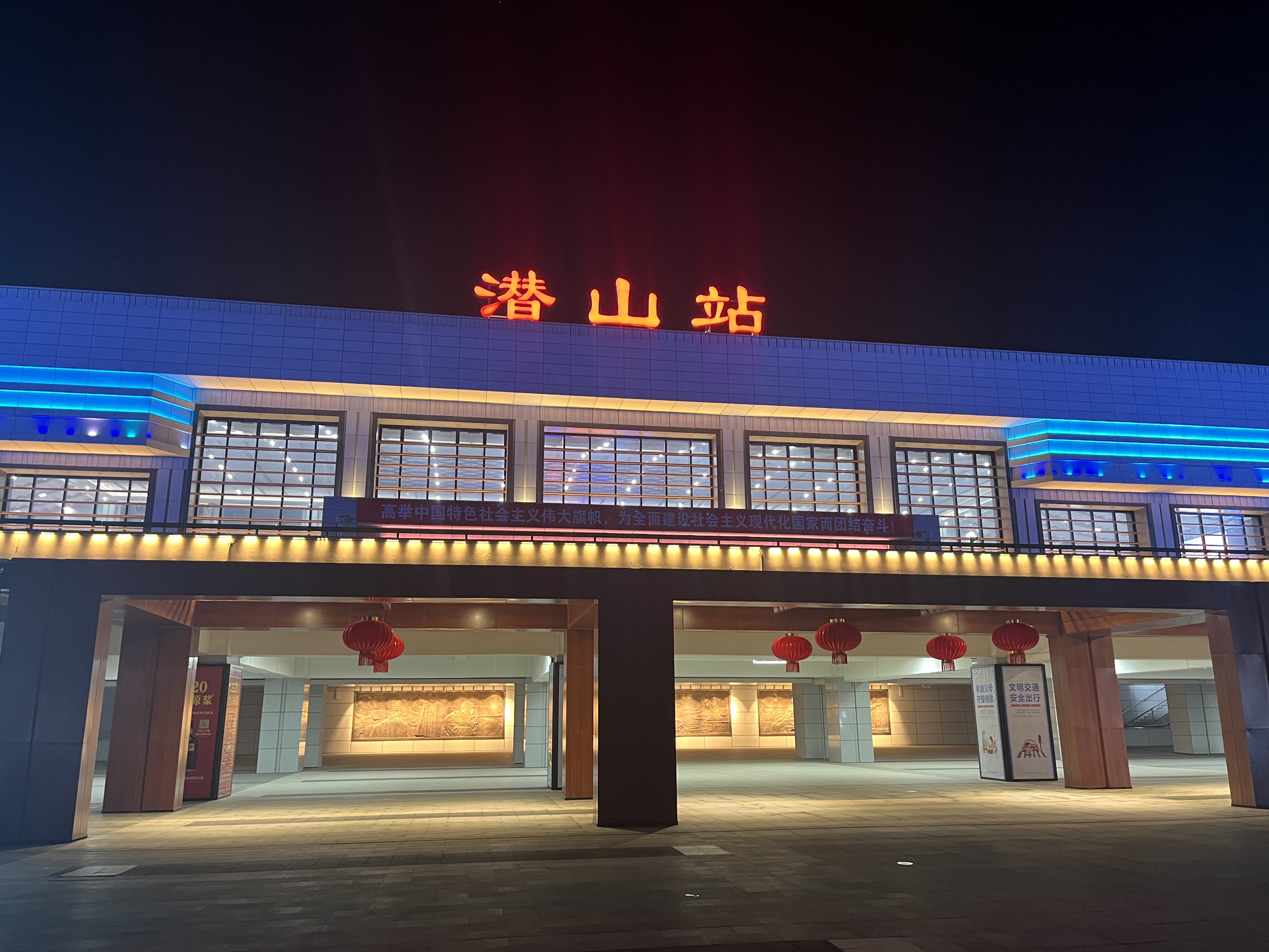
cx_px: 634
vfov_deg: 53.1
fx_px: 953
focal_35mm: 26
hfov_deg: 67.3
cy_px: 476
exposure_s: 1/49
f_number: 1.6
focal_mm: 5.1
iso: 320
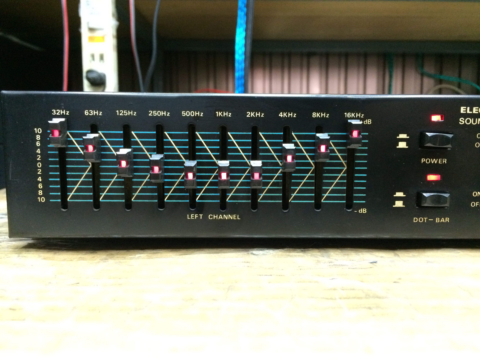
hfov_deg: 61.7
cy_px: 180
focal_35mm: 29
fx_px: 402
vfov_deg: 48.2
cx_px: 240
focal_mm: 4.15
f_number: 2.2
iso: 250
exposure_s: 1/17
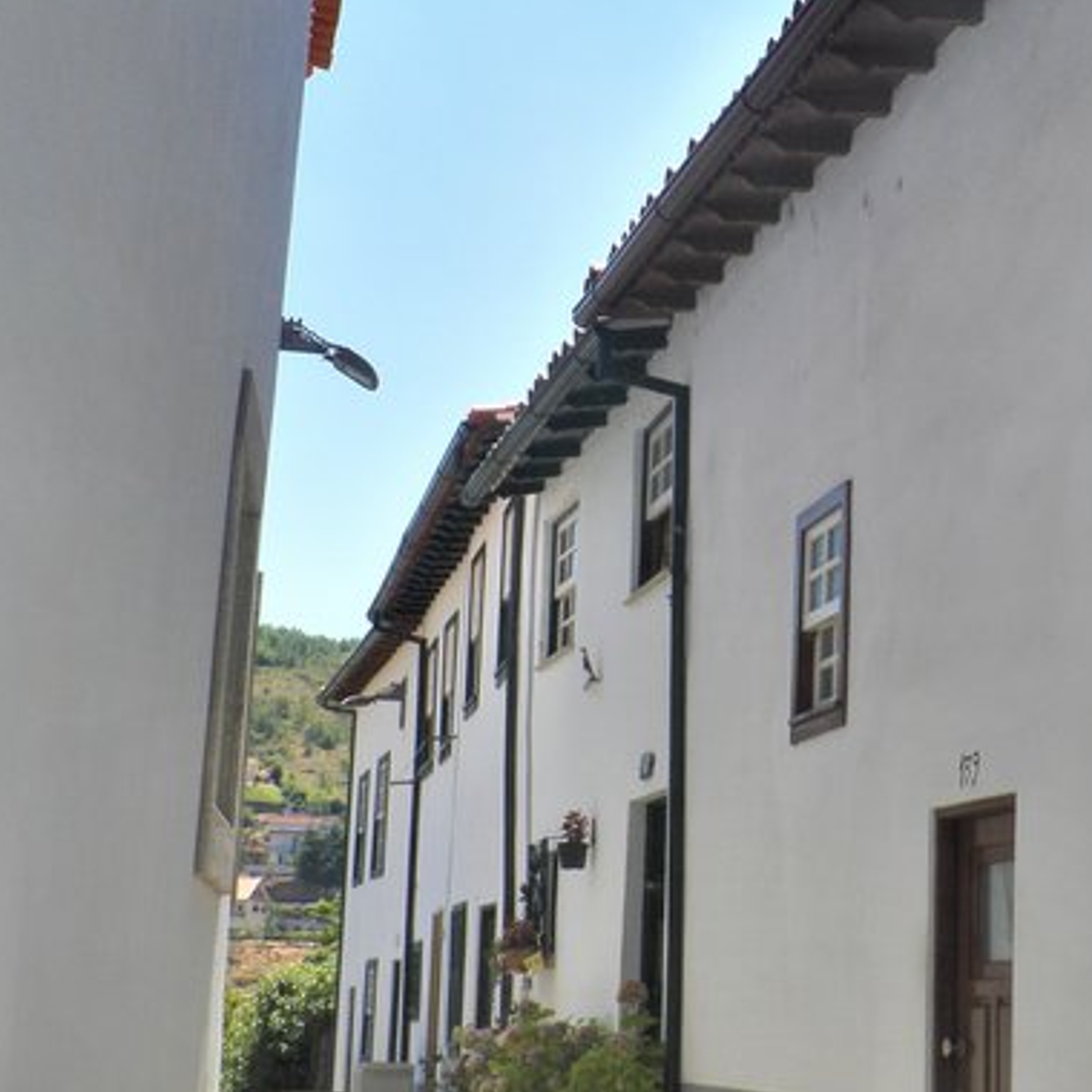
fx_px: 2391
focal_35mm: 67
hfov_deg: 25.2
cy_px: 463
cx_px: 902
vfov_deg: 25.7
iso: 64
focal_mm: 6.3
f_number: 5.6
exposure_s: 1/250
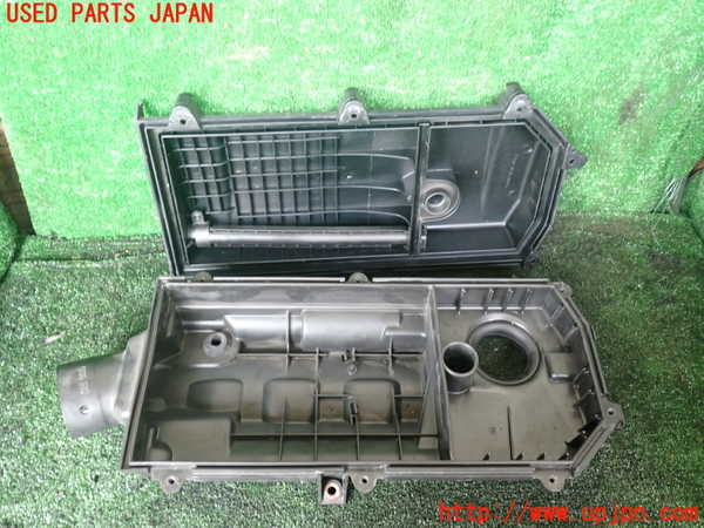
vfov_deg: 46.8
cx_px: 352
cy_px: 264
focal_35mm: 30
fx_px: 610
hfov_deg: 60.0
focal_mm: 5.4
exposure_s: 1/30
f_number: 2.3
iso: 250
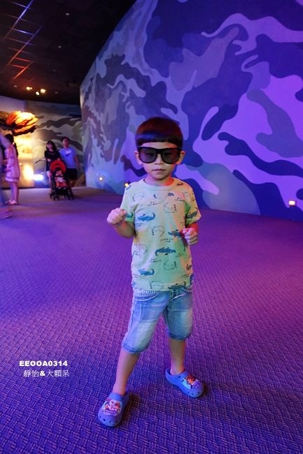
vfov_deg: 73.8
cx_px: 152
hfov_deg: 53.1
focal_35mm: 24
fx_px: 303
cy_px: 227
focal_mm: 8.8
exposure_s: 1/8
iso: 1600
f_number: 1.8
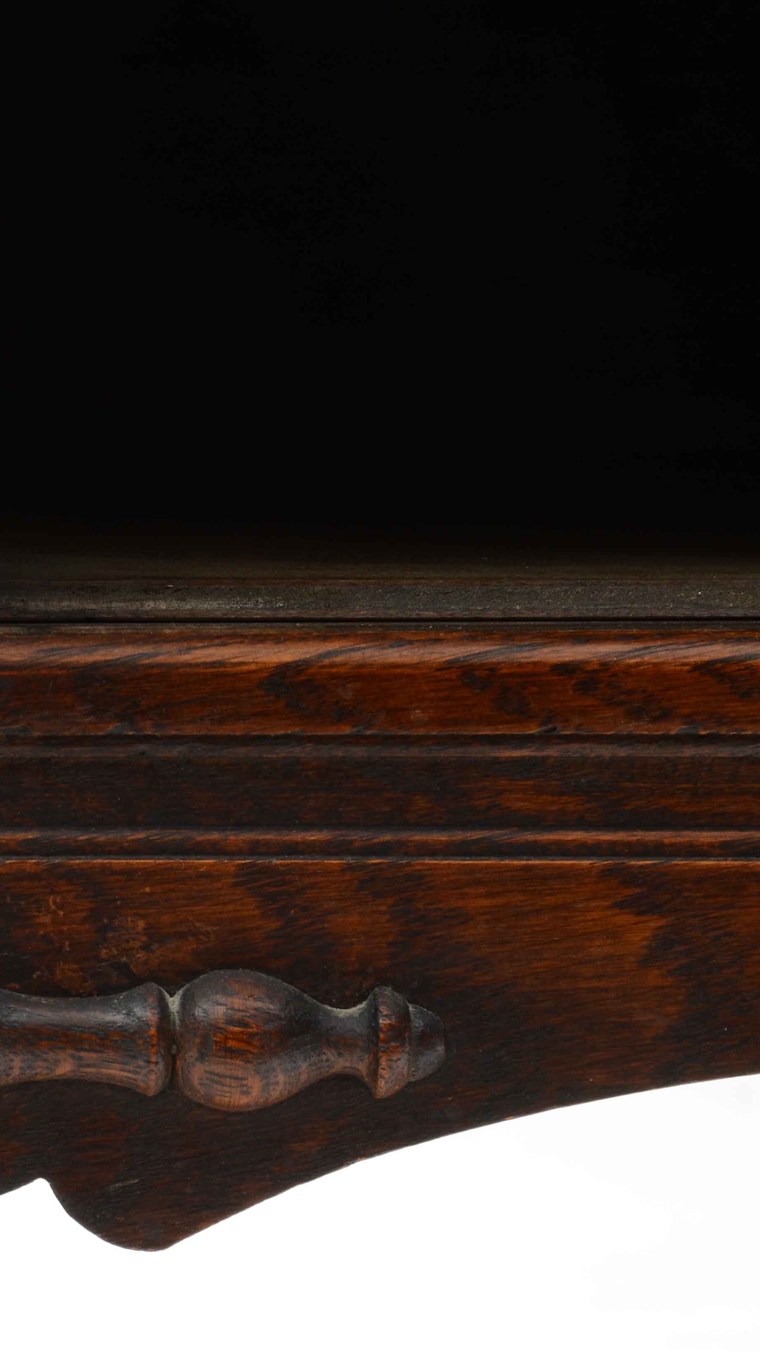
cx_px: -194
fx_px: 6808
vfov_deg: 11.3
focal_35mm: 190
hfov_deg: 6.3
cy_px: 675
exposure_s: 1/80
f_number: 16
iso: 400
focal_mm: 80
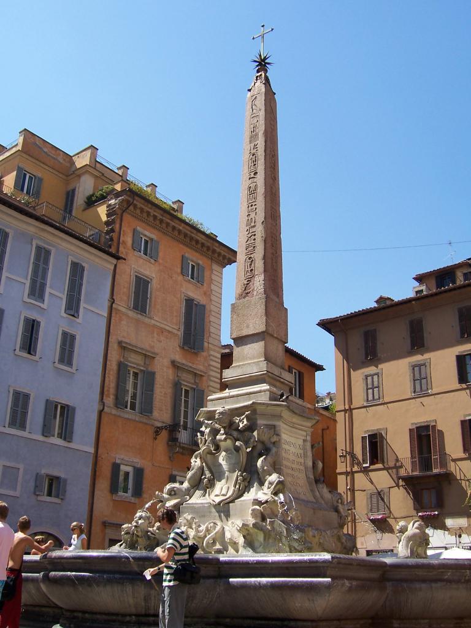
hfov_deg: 39.7
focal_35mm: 36
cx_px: 236
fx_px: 653
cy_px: 314
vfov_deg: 51.4
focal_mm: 6
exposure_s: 1/350
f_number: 4.8
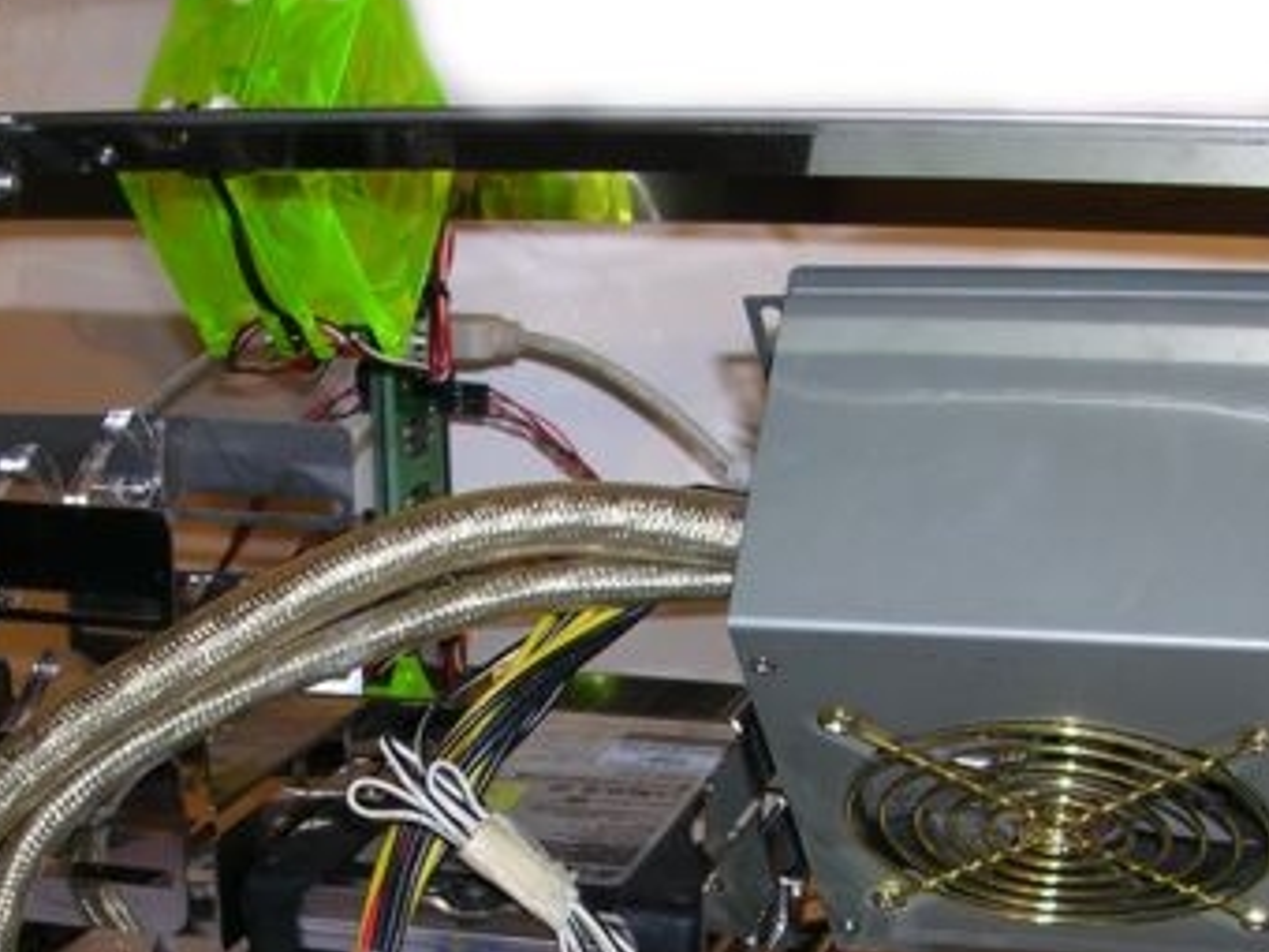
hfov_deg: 29.0
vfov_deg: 21.6
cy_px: 780
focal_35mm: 67
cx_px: 623
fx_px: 2456
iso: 50
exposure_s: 1/60.1
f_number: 2.8
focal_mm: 5.8
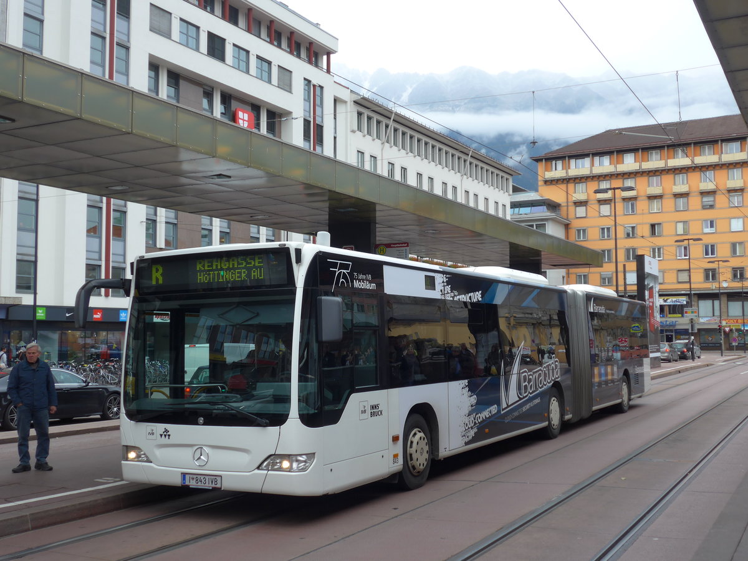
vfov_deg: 35.1
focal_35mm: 41
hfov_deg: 45.8
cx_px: 374
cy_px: 280
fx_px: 886
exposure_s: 1/320
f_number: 2.8
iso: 80
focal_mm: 8.4
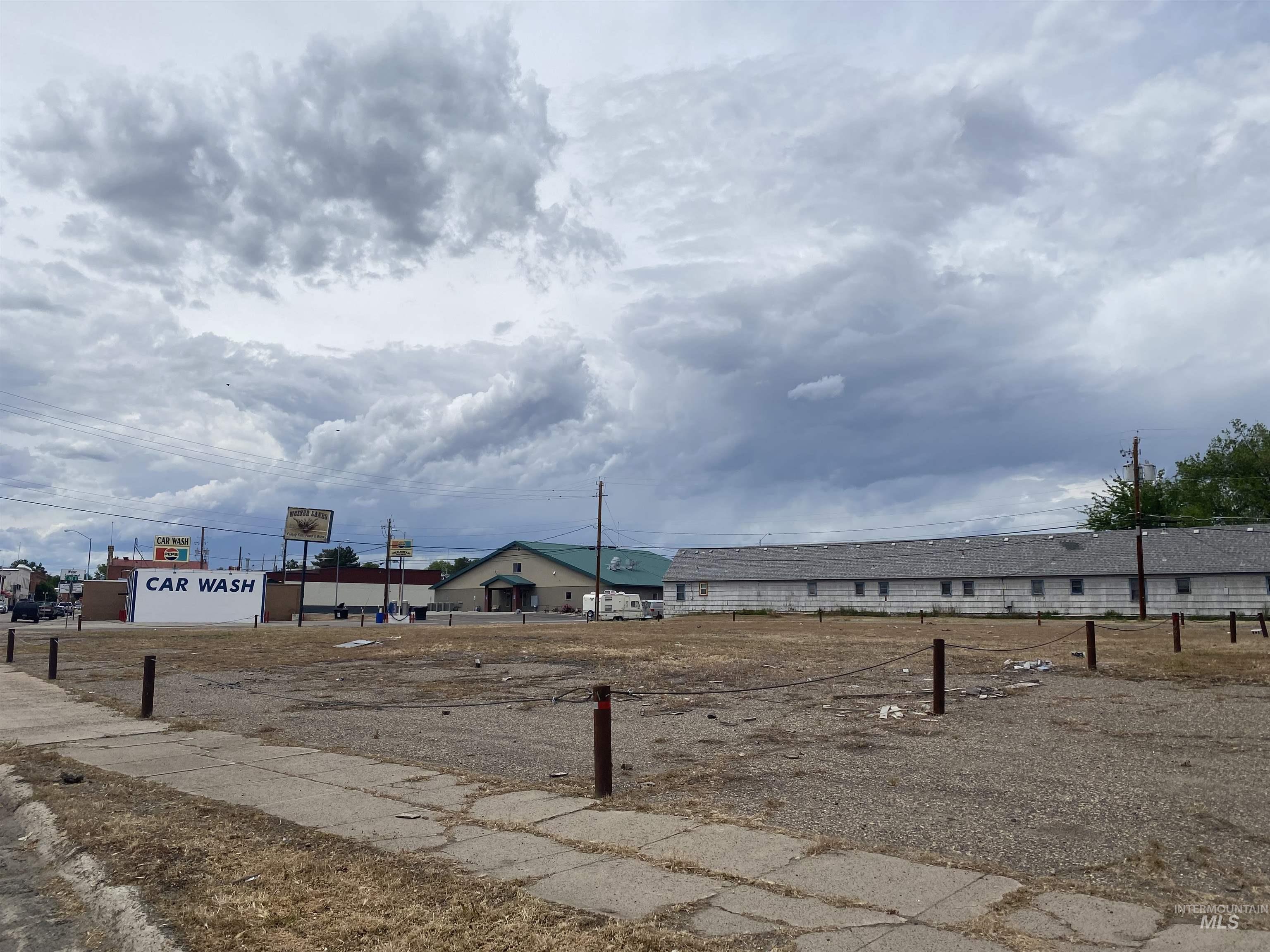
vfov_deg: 53.1
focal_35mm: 26
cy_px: 476
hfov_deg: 67.3
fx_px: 954
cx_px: 635
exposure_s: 1/7692
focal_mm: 4.25
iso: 32
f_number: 1.8
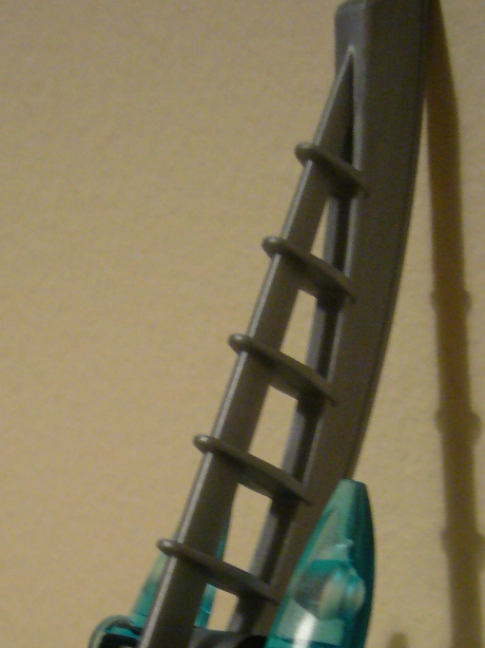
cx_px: 233
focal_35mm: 73
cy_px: 604
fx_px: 1365
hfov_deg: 20.2
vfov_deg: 25.7
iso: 200
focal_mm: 5.8
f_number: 2.8
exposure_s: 1/6
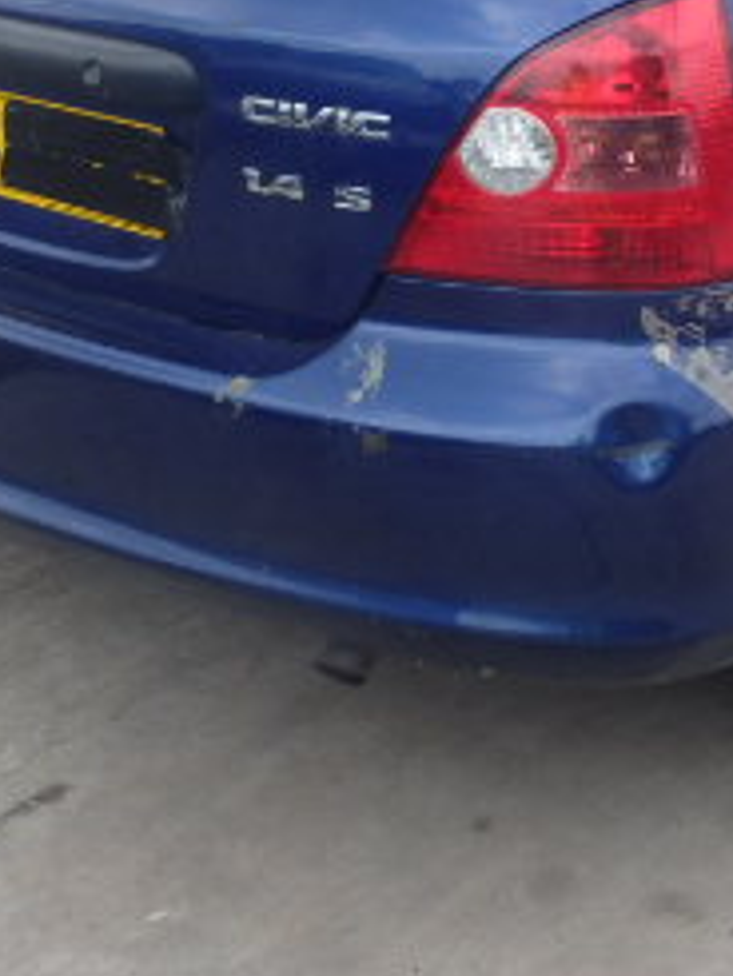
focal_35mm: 73
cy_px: 116
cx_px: 613
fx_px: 2059
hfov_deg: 19.9
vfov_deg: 25.9
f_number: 3.9
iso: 125
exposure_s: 1/400
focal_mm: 5
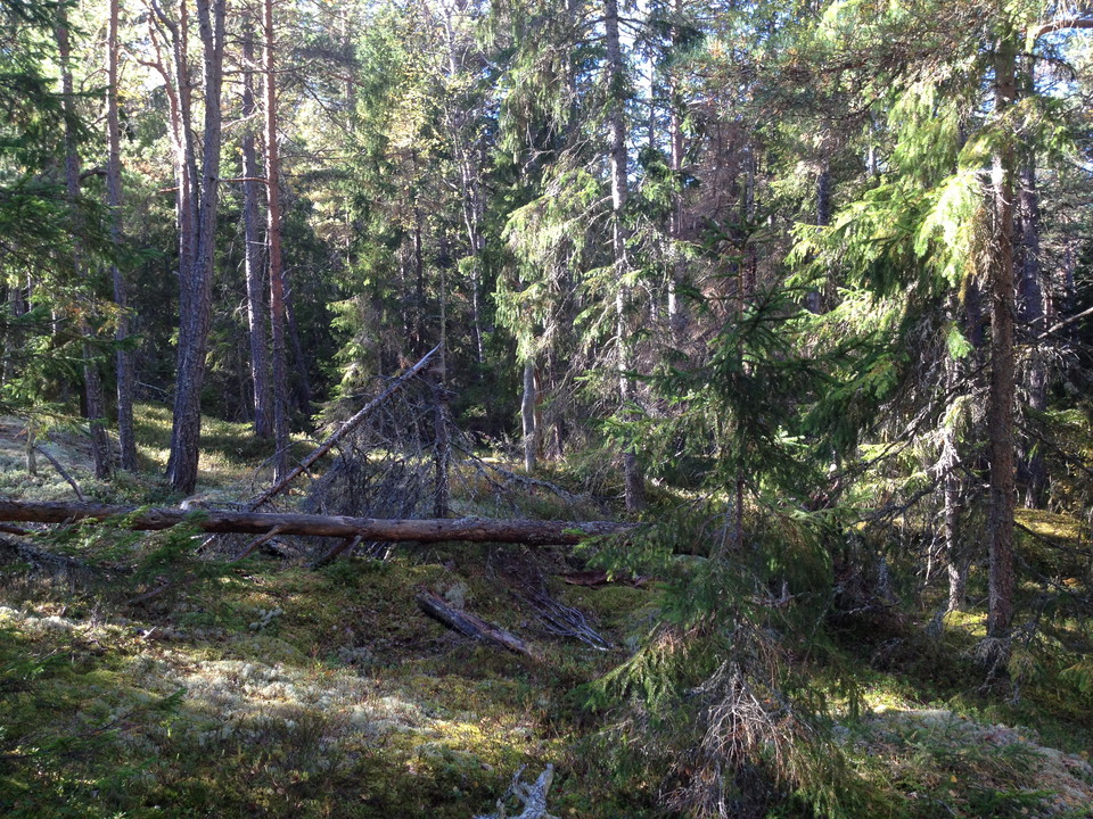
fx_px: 1105
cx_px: 546
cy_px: 410
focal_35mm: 35
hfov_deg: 52.6
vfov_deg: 40.7
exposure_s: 1/120
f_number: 2.4
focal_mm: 4.28
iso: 80
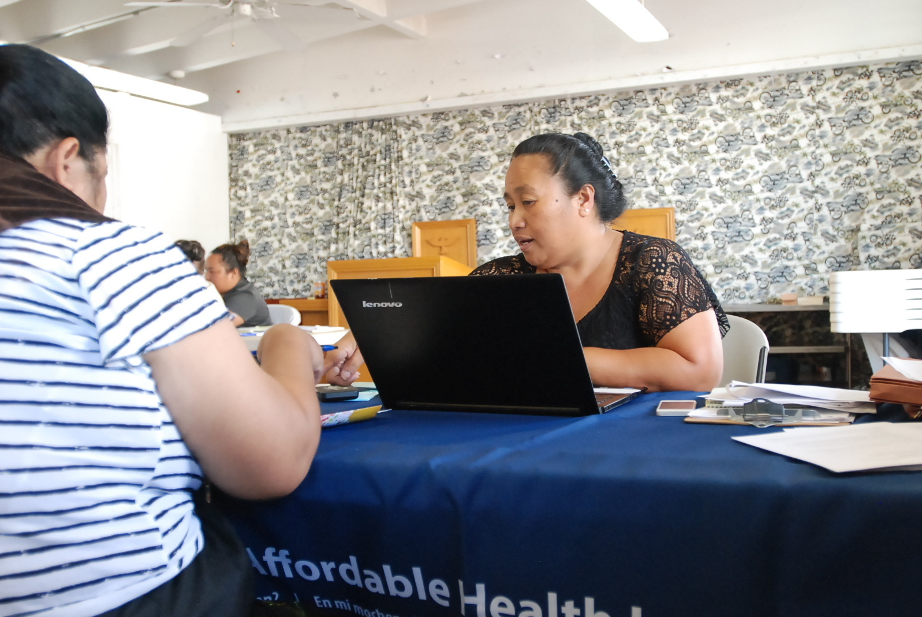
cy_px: 301
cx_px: 497
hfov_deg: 48.4
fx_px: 1026
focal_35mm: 40
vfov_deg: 33.5
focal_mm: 22
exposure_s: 1/100
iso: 1000
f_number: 2.8
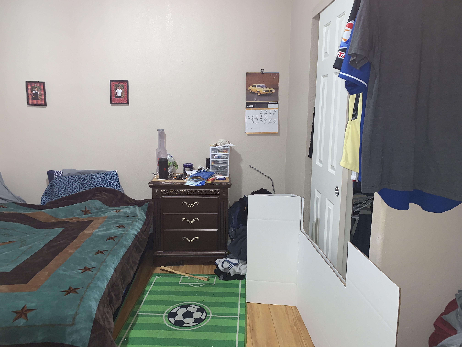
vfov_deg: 53.1
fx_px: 347
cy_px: 174
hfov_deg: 67.3
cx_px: 231
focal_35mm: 26
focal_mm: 4.25
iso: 64
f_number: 1.8
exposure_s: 1/13
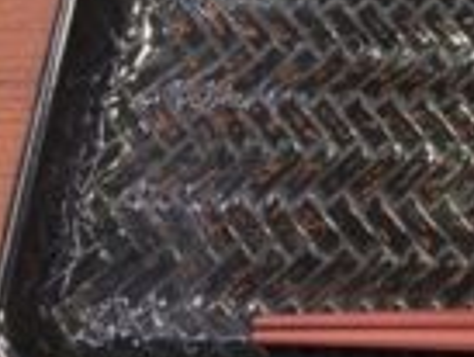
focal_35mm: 92
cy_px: -191
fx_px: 1261
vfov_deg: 14.9
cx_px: 772
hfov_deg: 18.2
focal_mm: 3.99
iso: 50
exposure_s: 1/17
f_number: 1.8
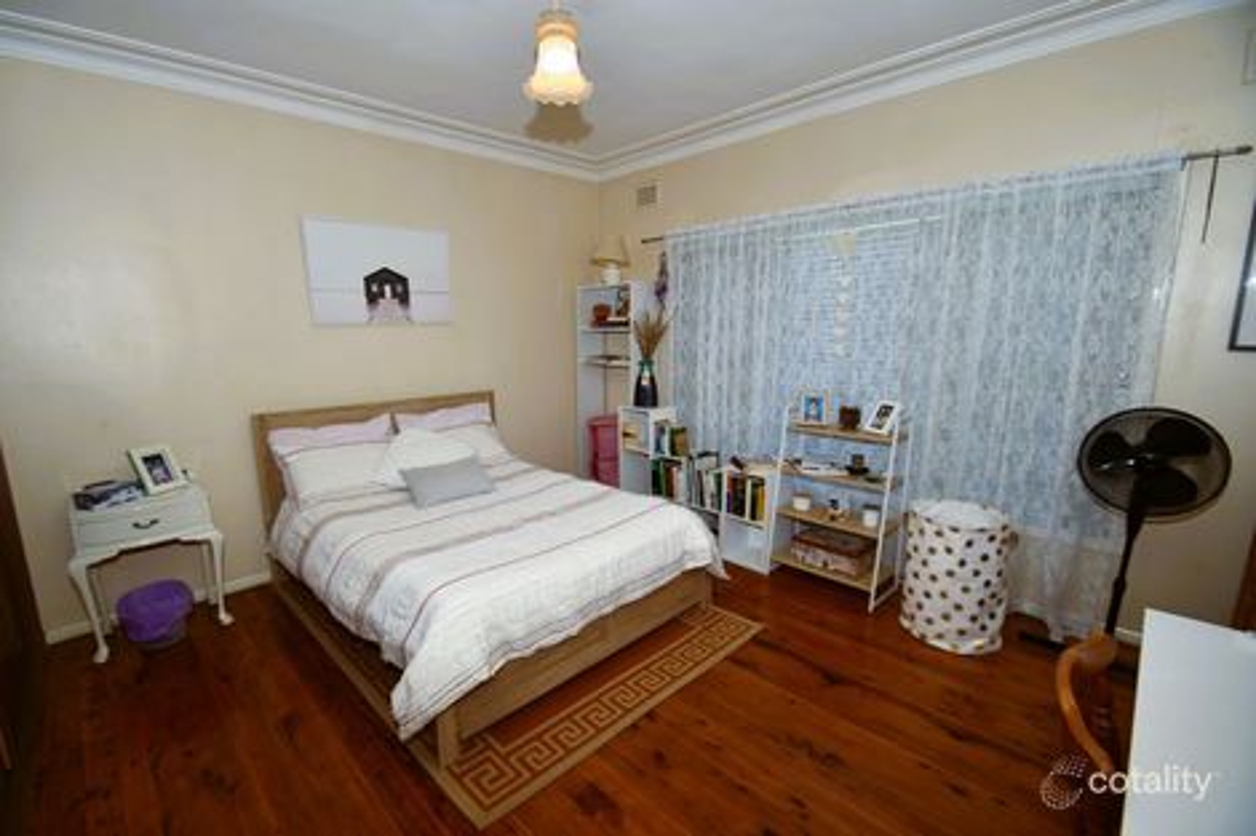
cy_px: 418
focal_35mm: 15
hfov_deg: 100.4
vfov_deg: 77.3
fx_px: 523
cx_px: 628
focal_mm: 10
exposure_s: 1/60
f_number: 4
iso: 100
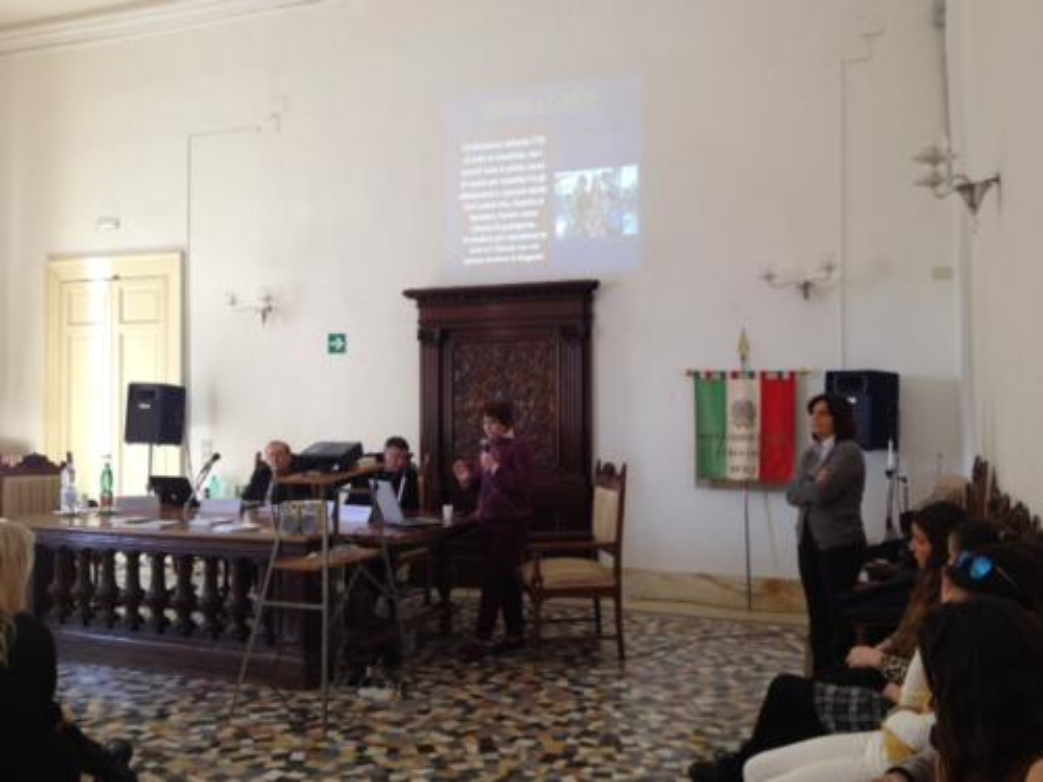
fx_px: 1055
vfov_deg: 40.7
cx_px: 522
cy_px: 391
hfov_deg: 52.6
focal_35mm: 35
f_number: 2.4
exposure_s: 1/20
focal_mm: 4.28
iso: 50
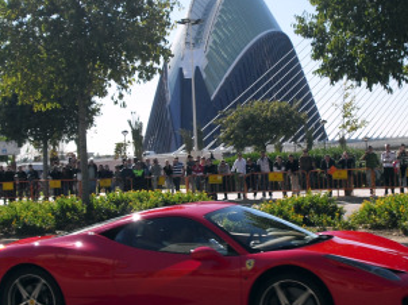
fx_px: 824
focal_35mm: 70
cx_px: 257
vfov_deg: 21.0
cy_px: 154
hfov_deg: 27.7
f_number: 3.4
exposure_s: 1/640
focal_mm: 7.7
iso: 64
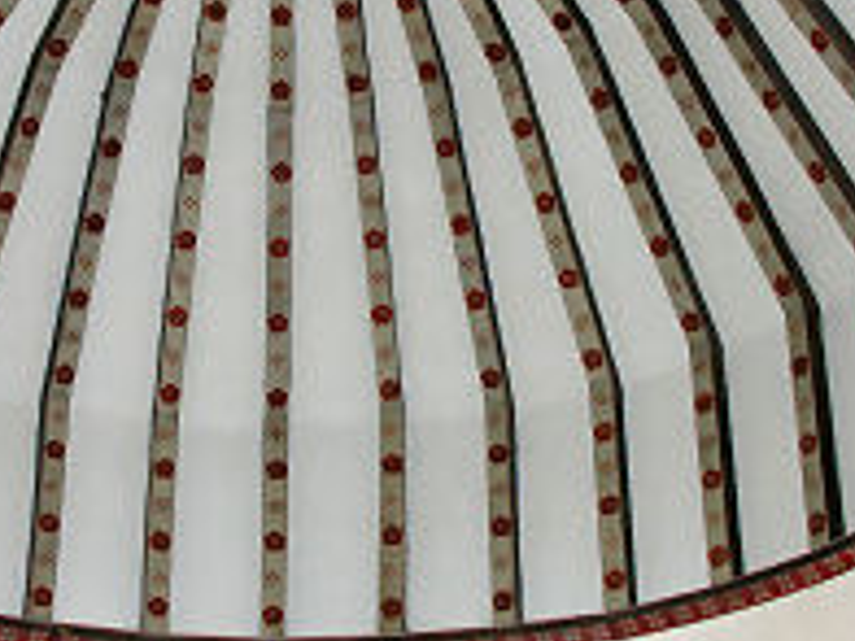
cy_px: 177
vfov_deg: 17.9
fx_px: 2025
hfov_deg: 23.8
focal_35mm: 82
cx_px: 314
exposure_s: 1/60.1
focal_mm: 8.9
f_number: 2.8
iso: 112
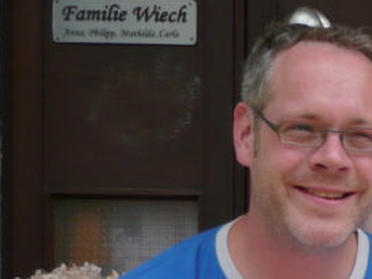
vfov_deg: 7.0
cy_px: 455
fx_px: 2225
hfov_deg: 9.4
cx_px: 499
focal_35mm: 207
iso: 100
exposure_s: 1/400
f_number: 4.3
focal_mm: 9.1
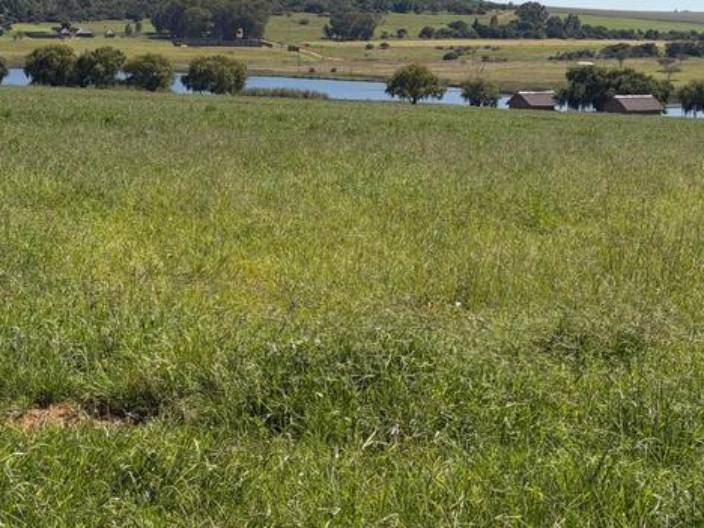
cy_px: 78
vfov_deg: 17.8
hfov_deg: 23.8
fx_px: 1668
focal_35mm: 82
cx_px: 405
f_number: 1.78
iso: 80
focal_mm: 6.76
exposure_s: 1/7143
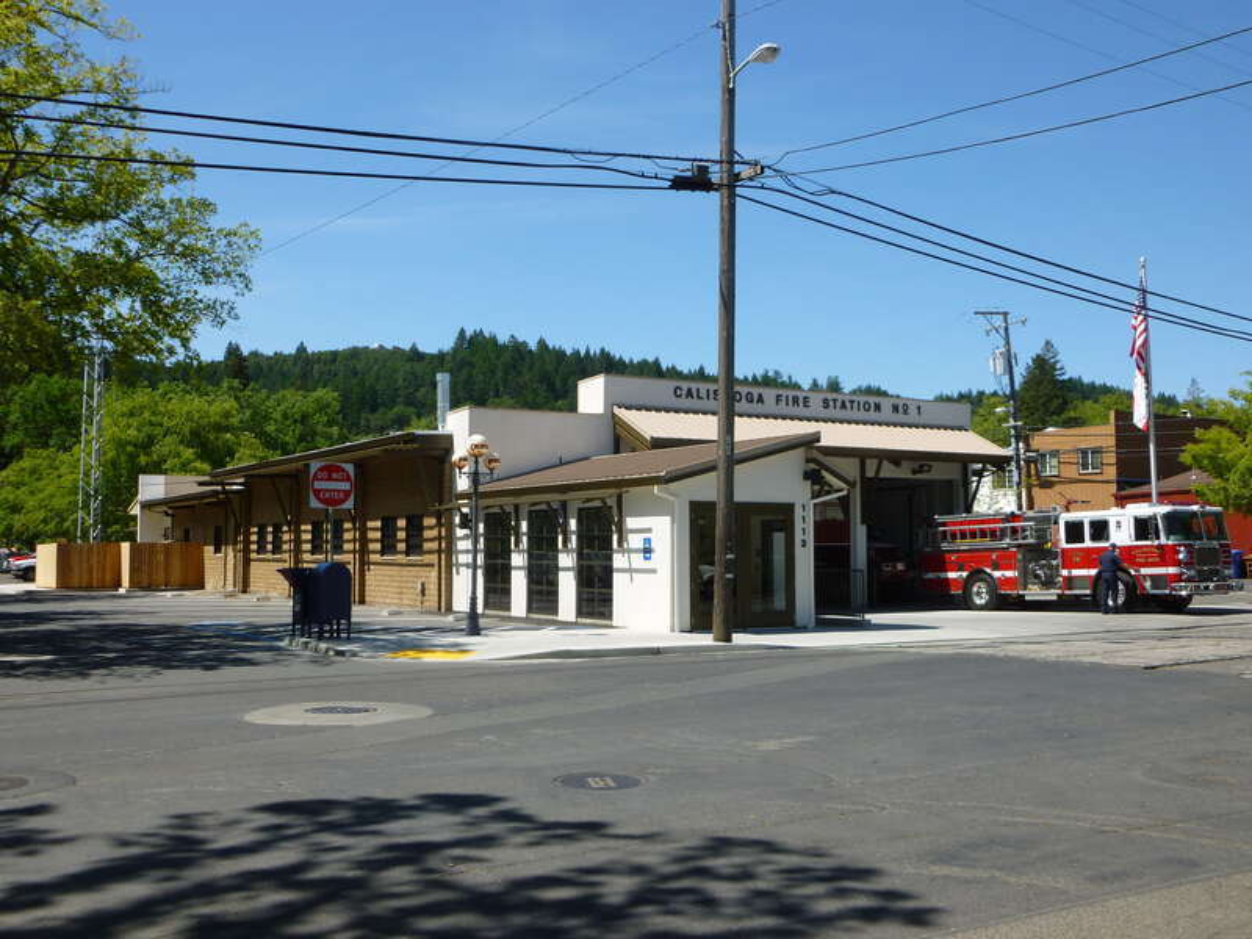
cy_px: 470
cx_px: 626
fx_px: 1230
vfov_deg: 41.8
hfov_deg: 54.0
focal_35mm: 34
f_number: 3.6
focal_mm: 6.1
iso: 100
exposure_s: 1/800
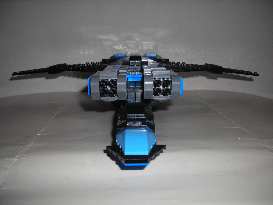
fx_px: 300
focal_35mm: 38
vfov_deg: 37.7
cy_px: 102
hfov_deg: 49.0
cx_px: 136
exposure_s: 1/60.1
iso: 50
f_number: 6.4
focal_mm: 6.3
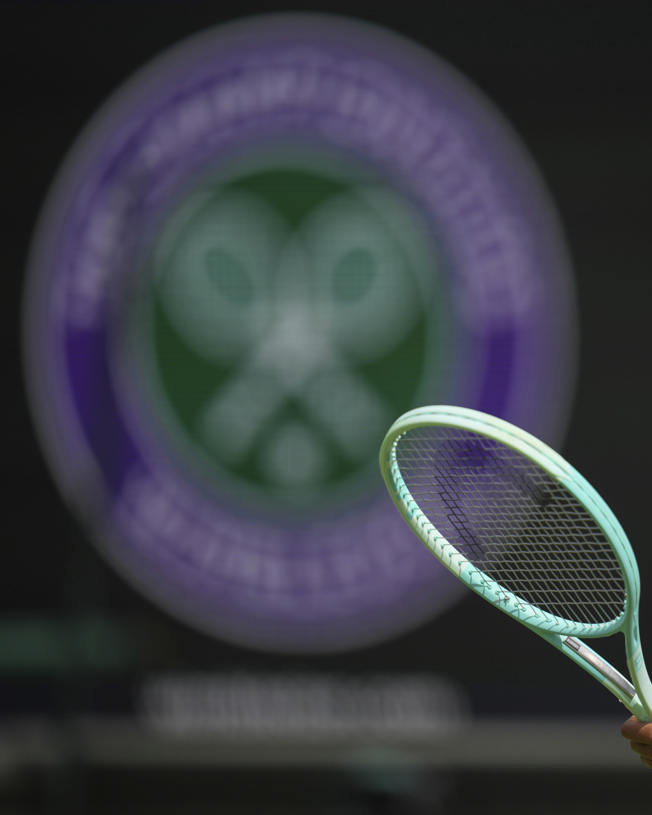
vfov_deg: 3.4
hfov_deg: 2.7
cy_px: 407
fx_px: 13604
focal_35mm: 564
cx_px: 587
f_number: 2.8
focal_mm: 400
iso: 100
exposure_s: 1/3200
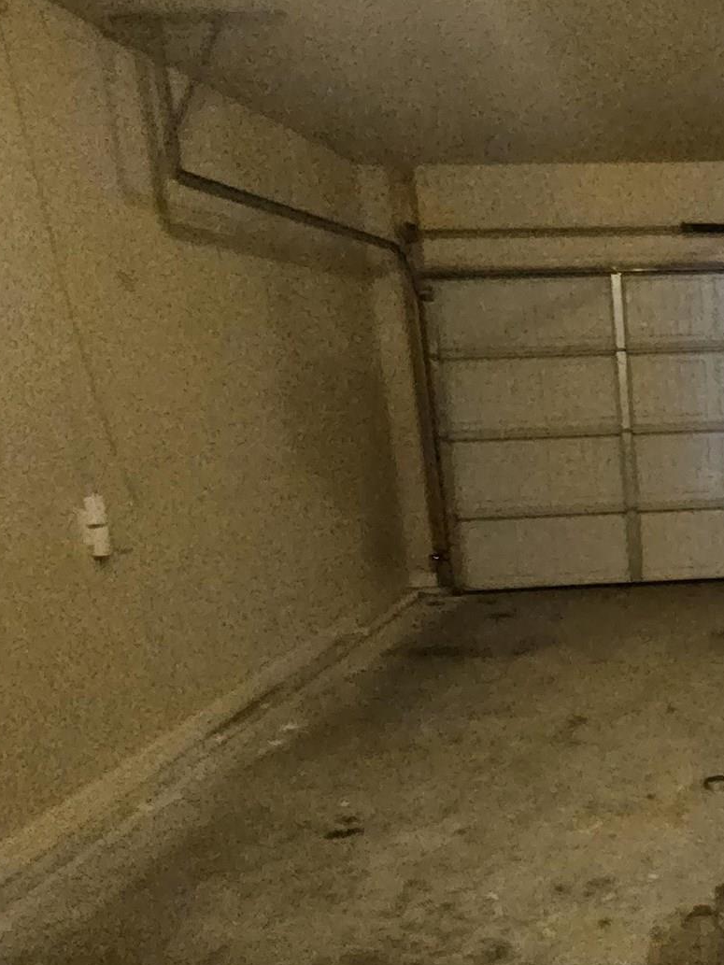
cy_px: 515
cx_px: 798
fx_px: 809
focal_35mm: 29
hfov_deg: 39.4
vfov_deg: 61.6
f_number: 2.2
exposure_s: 1/24
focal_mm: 2.2
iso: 1000
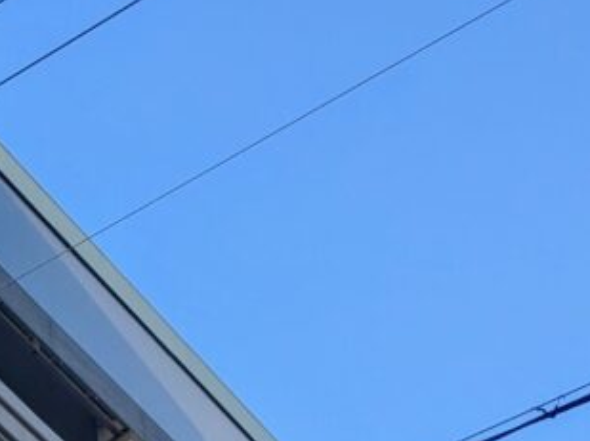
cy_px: 855
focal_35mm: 112
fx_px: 1907
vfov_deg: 11.9
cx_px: -439
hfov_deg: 15.4
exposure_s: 1/754
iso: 57
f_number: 1.73
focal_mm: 4.38
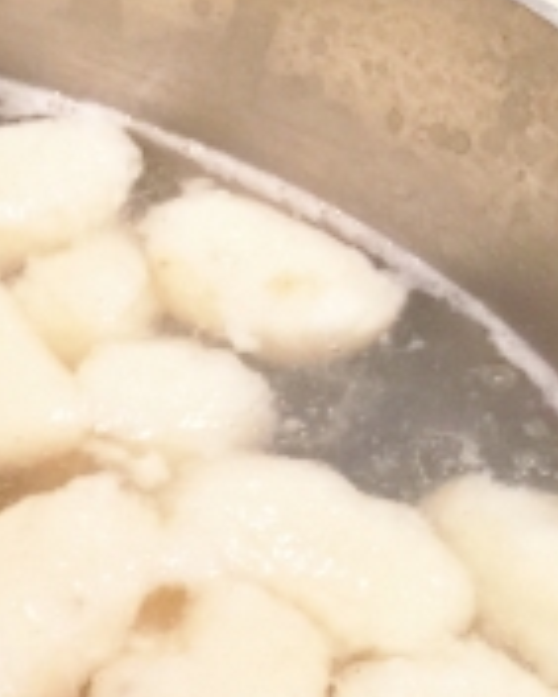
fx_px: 2124
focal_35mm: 103
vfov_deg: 17.6
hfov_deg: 13.8
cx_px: -332
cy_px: 859
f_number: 2.2
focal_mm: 4.15
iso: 40
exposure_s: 1/30
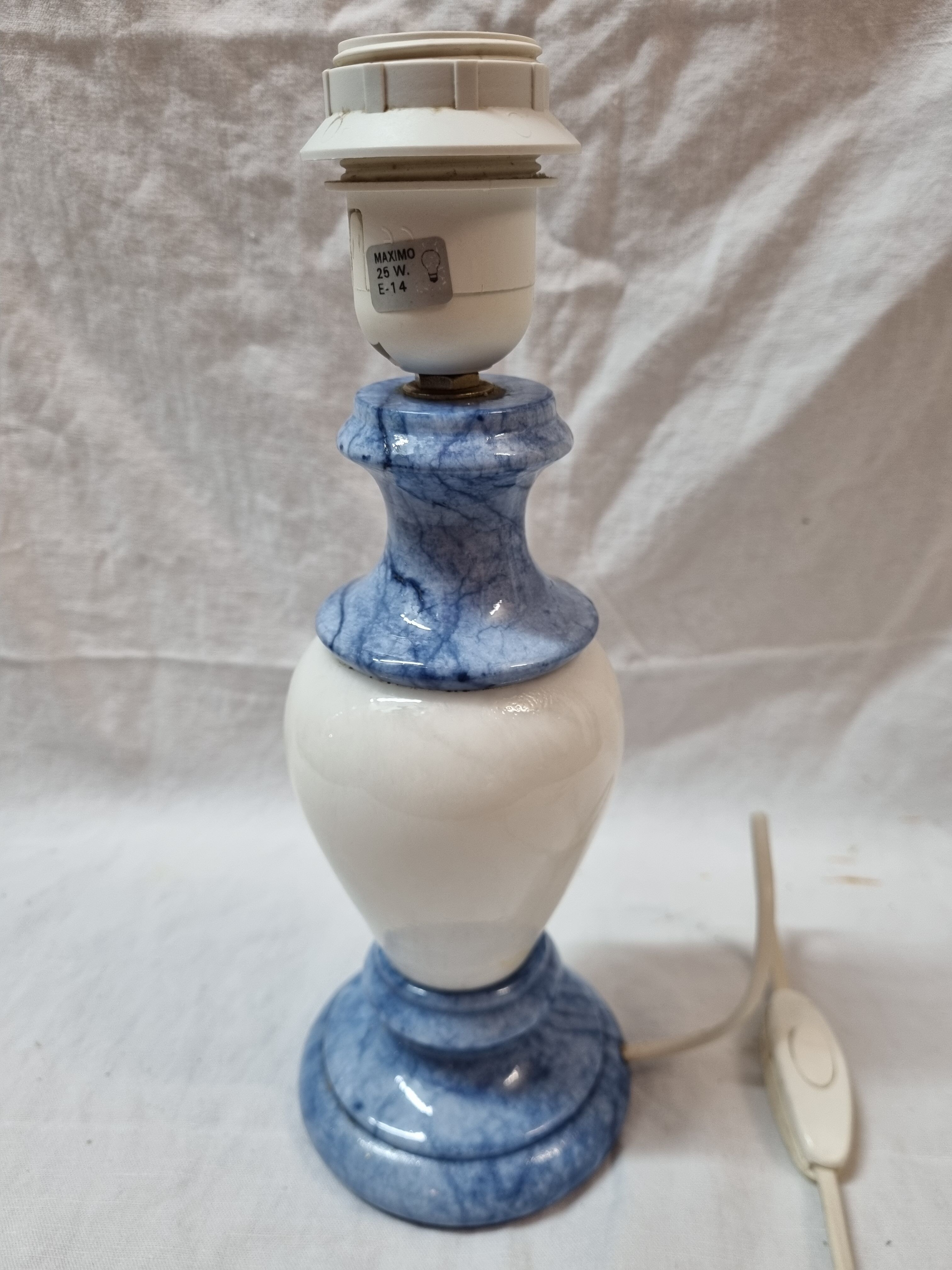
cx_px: 476
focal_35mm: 26
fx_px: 953
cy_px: 635
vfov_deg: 67.3
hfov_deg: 53.1
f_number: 1.8
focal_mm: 5.4
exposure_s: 1/50
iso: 160
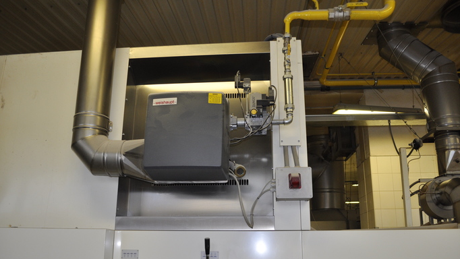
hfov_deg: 66.1
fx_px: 354
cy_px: 155
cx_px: 230
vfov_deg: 40.0
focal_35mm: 29
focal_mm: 18
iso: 720
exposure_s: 1/125
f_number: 3.5
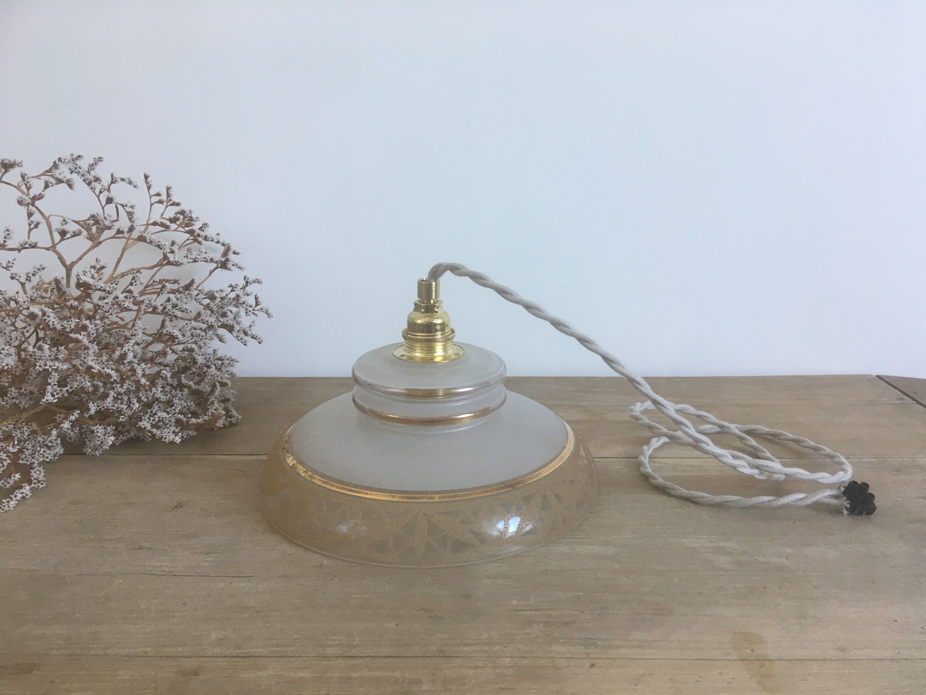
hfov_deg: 61.7
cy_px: 348
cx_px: 463
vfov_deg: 48.2
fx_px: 776
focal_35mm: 29
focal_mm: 4.15
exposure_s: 1/33
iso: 64
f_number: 2.2
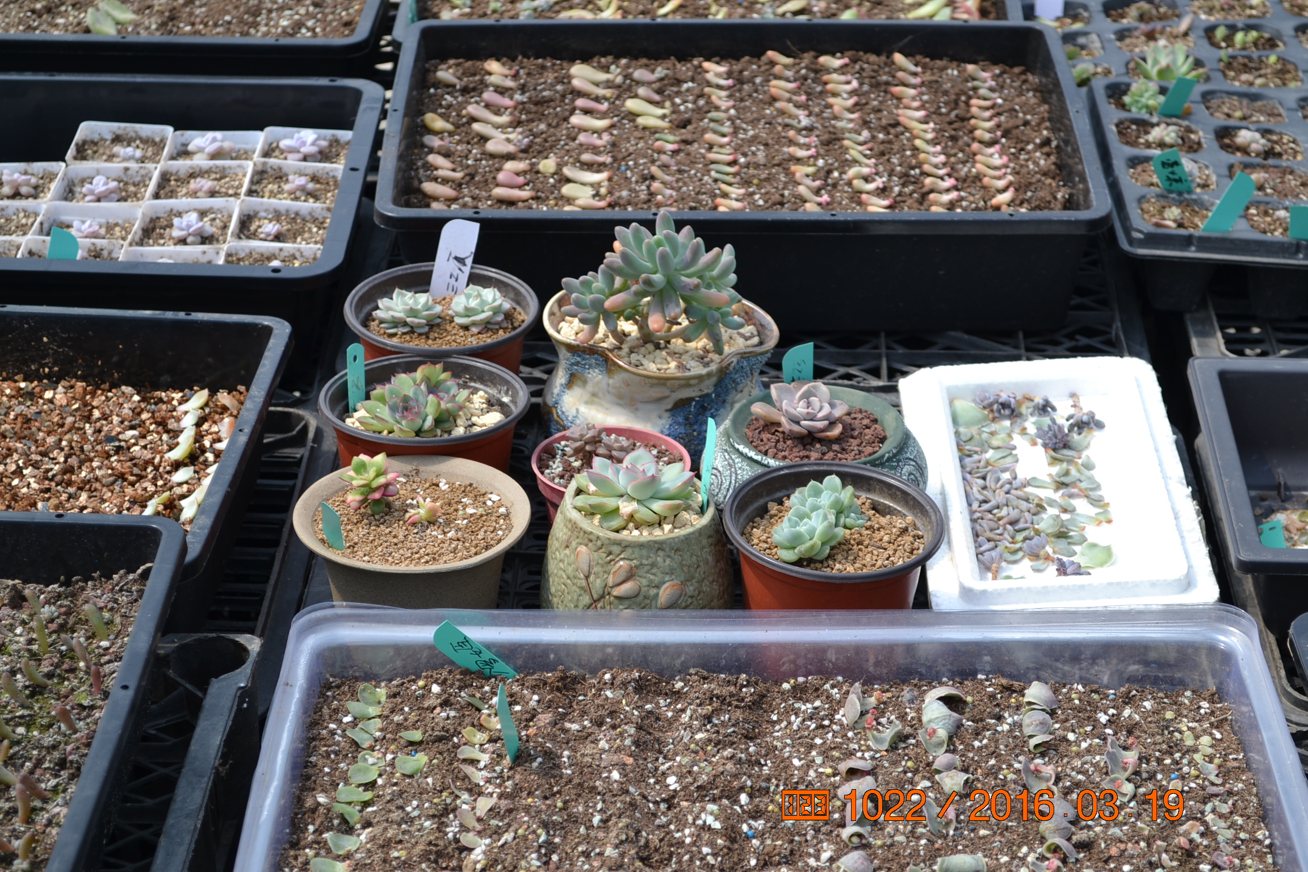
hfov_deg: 24.6
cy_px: 436
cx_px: 654
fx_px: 2997
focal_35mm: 82
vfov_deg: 16.6
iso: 100
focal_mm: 55
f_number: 7.1
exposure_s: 1/200
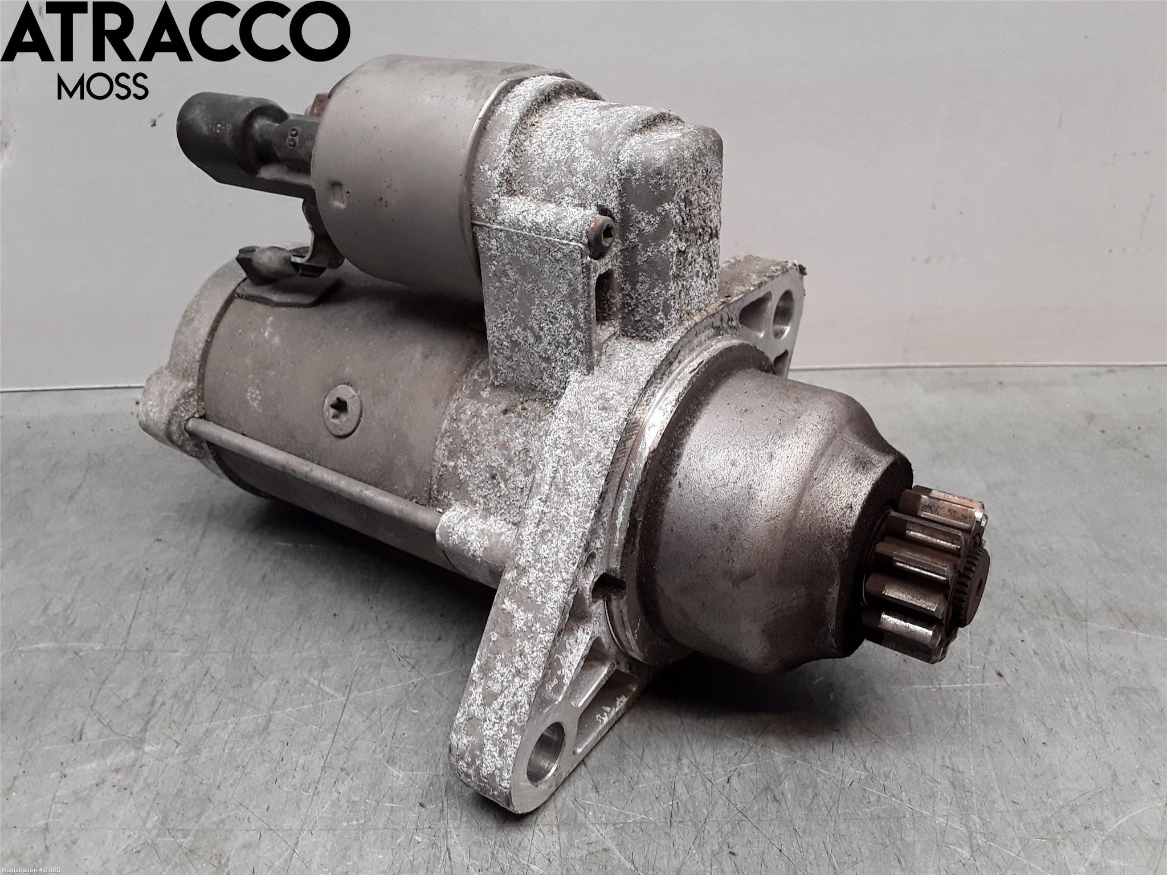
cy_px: 438
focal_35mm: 28
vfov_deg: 49.7
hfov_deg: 63.4
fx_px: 944
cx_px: 584
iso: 40
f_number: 1.9
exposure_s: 1/50
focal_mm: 2.91
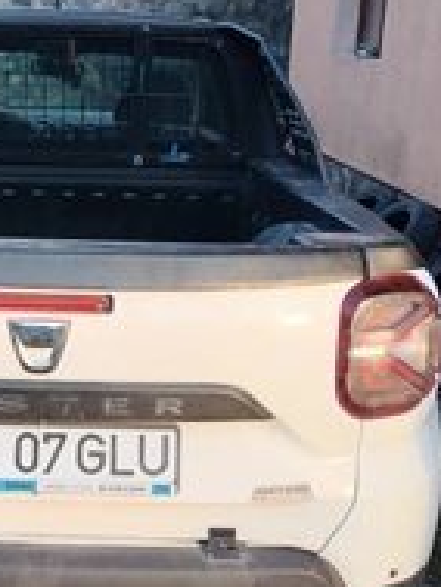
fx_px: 967
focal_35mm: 57
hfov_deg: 24.9
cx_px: 47
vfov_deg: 33.6
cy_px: 354
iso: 336
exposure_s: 1/100
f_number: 1.9
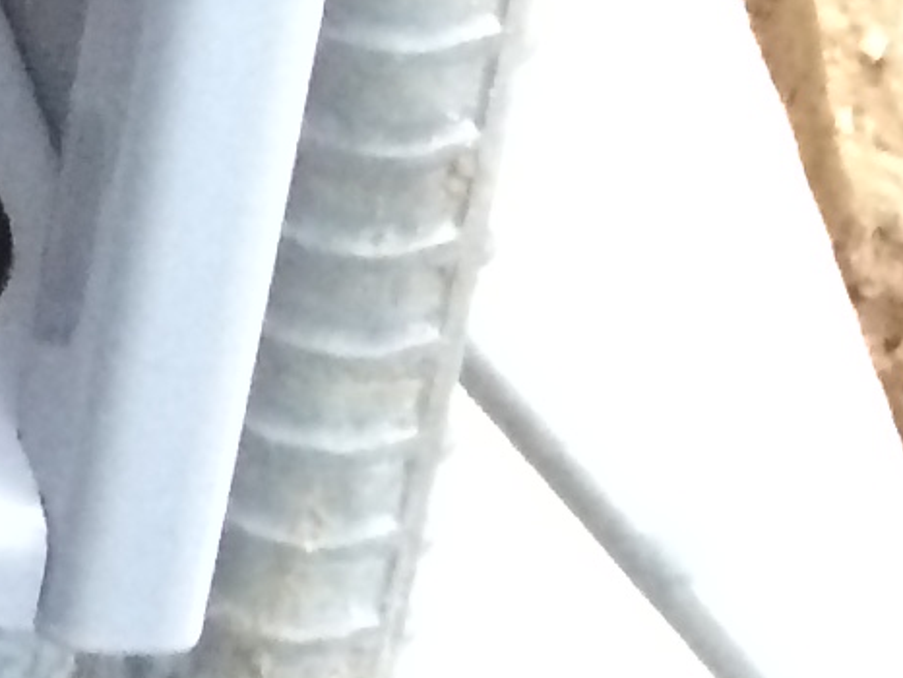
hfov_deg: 8.0
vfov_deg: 6.5
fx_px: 5298
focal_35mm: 203
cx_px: -2042
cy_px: -1540
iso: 200
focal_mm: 4.15
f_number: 2.2
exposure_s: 1/30
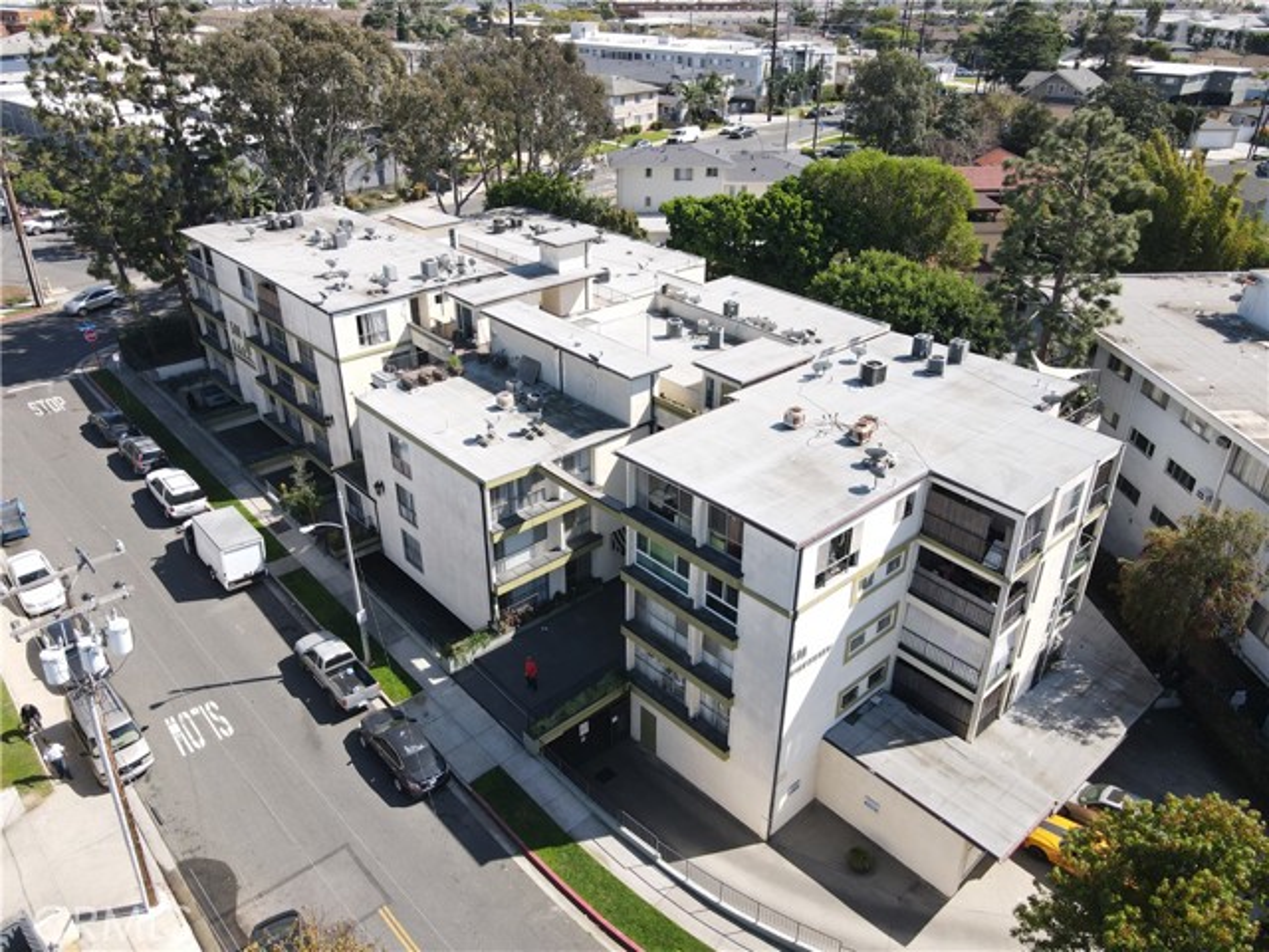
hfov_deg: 71.6
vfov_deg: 56.8
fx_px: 880
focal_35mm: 24
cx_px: 634
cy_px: 476
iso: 100
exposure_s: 1/25
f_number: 2.8
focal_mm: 4.5
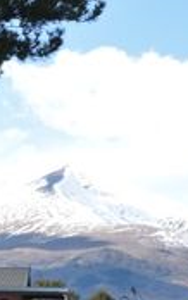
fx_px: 1326
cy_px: 341
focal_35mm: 162
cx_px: 321
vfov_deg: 12.7
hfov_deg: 7.9
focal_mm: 24
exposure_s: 1/200
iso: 100
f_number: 6.3
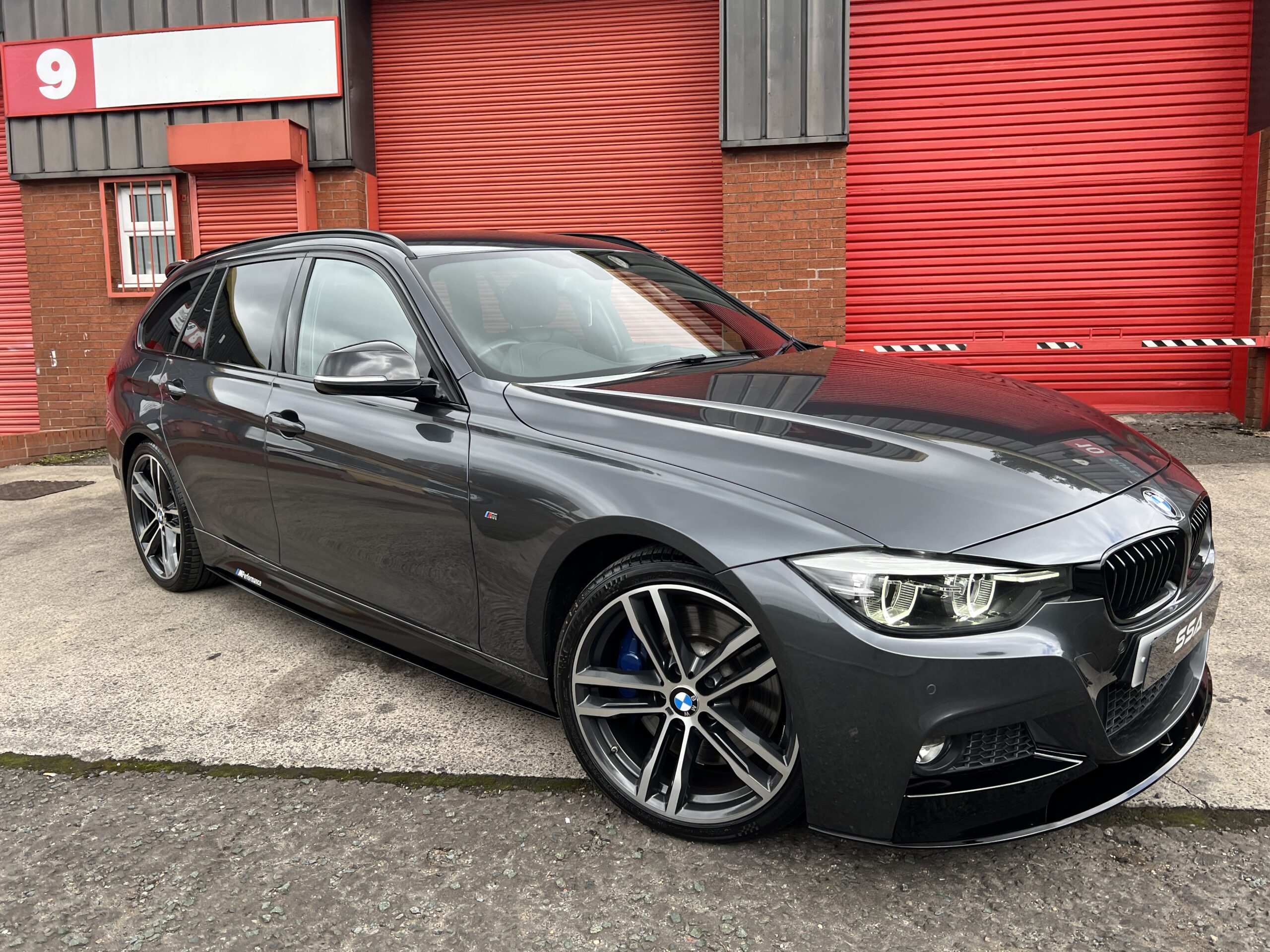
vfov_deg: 53.1
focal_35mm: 26
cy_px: 476
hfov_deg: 67.3
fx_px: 954
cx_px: 635
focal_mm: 5.7
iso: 50
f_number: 1.5
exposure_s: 1/873
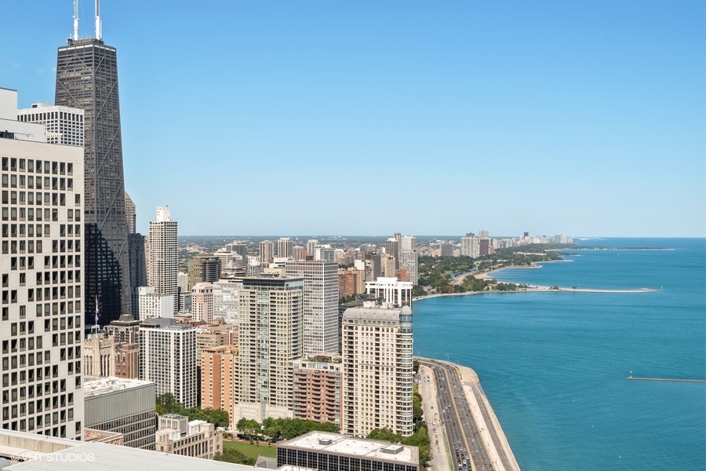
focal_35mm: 42
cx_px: 353
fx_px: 824
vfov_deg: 31.9
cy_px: 236
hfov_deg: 46.4
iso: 200
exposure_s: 1/350
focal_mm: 28.5
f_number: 9.5
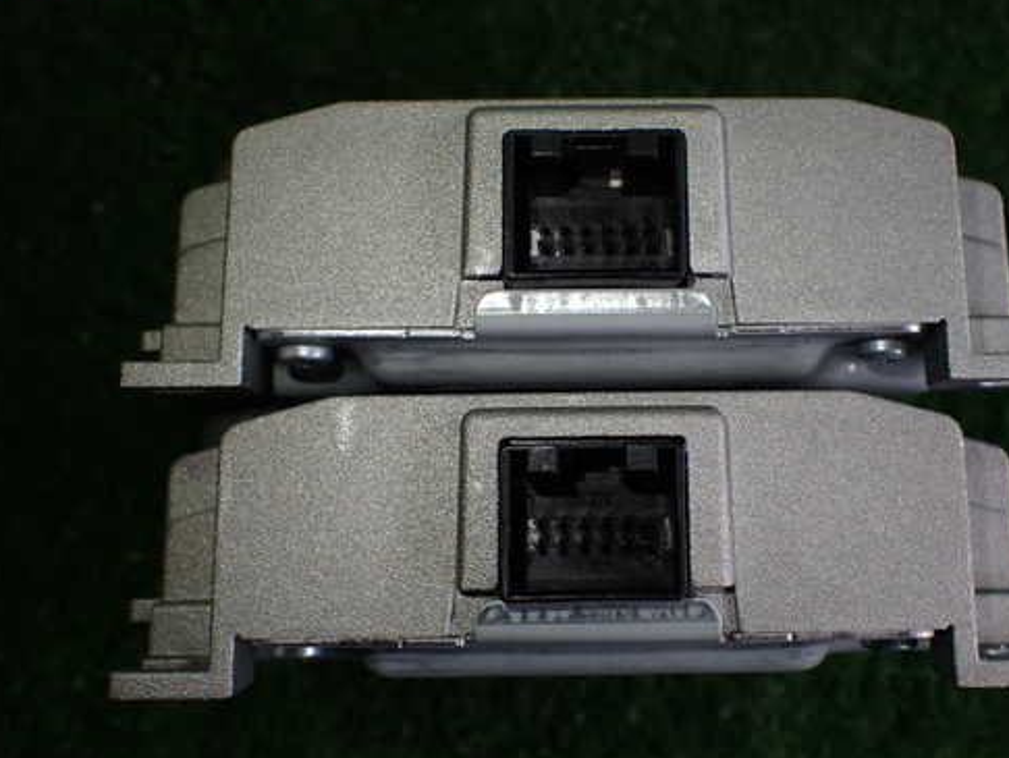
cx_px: 594
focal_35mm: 37
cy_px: 401
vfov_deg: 38.7
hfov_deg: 49.9
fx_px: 1079
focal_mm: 5.4
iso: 100
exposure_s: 1/125
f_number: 2.3
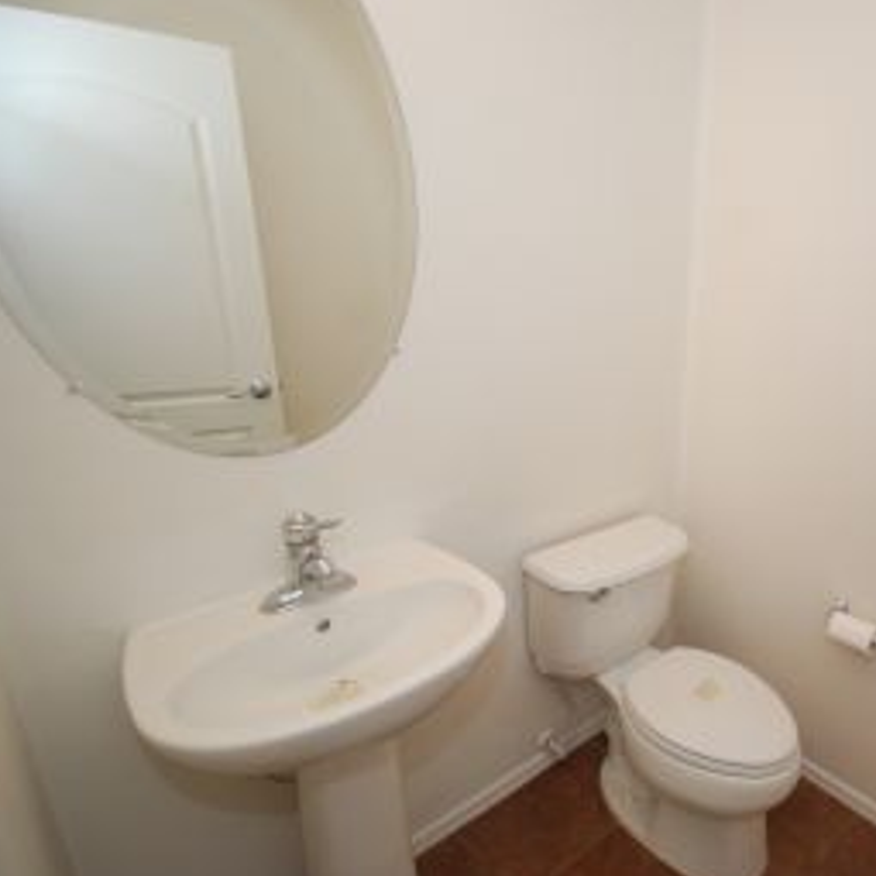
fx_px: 573
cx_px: 660
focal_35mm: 20
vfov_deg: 74.8
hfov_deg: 69.7
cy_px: 447
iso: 200
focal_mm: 10
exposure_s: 1/60
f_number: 4
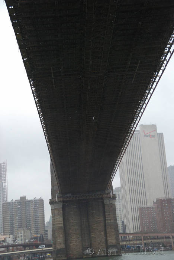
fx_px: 521
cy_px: 130
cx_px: 87
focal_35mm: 72
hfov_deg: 19.0
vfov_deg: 28.1
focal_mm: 48
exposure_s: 1/500
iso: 1000
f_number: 4.8
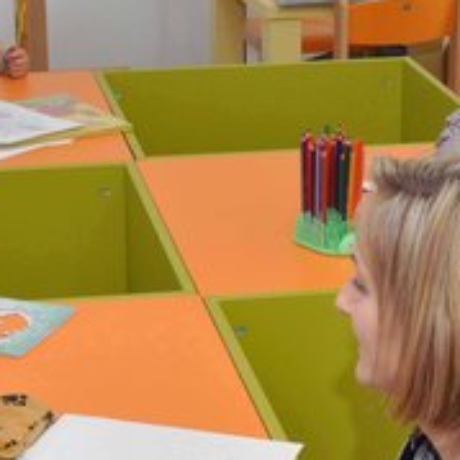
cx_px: 185
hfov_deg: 15.1
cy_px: 224
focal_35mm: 116
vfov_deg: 15.1
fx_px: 1737
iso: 800
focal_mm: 25
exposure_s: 1/60
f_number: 13
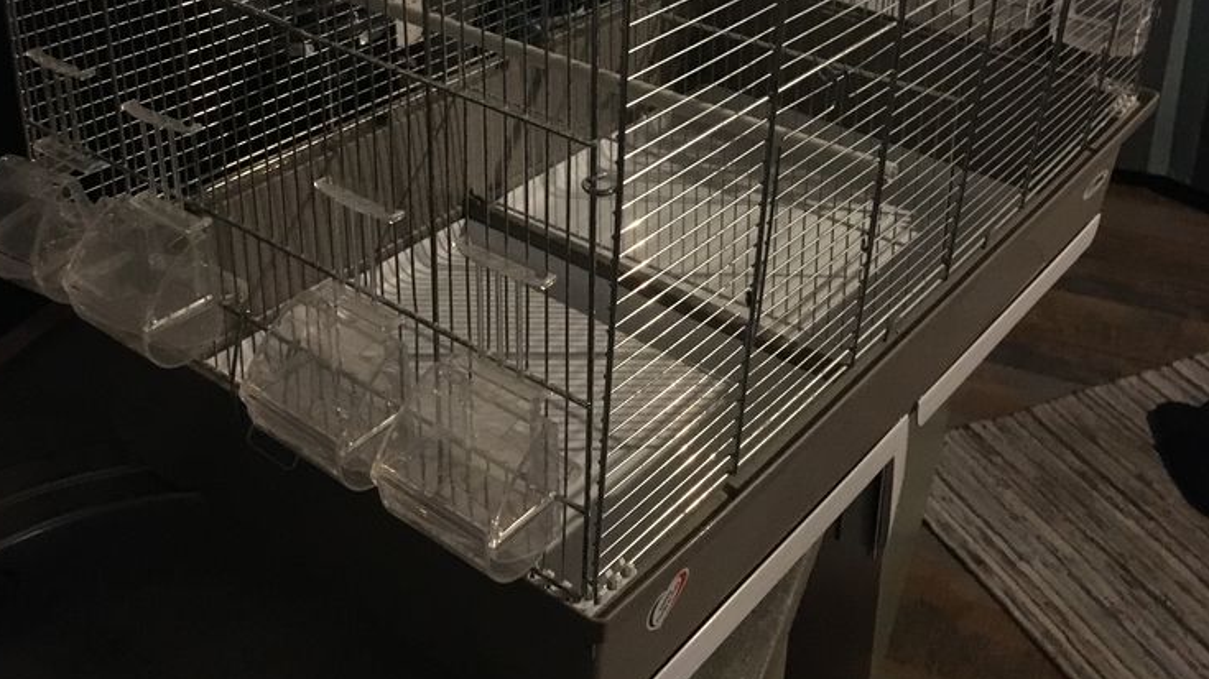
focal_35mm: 43
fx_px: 1378
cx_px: 594
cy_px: 49
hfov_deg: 47.4
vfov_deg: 26.6
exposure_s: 1/17
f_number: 2.2
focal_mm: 4.15
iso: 640
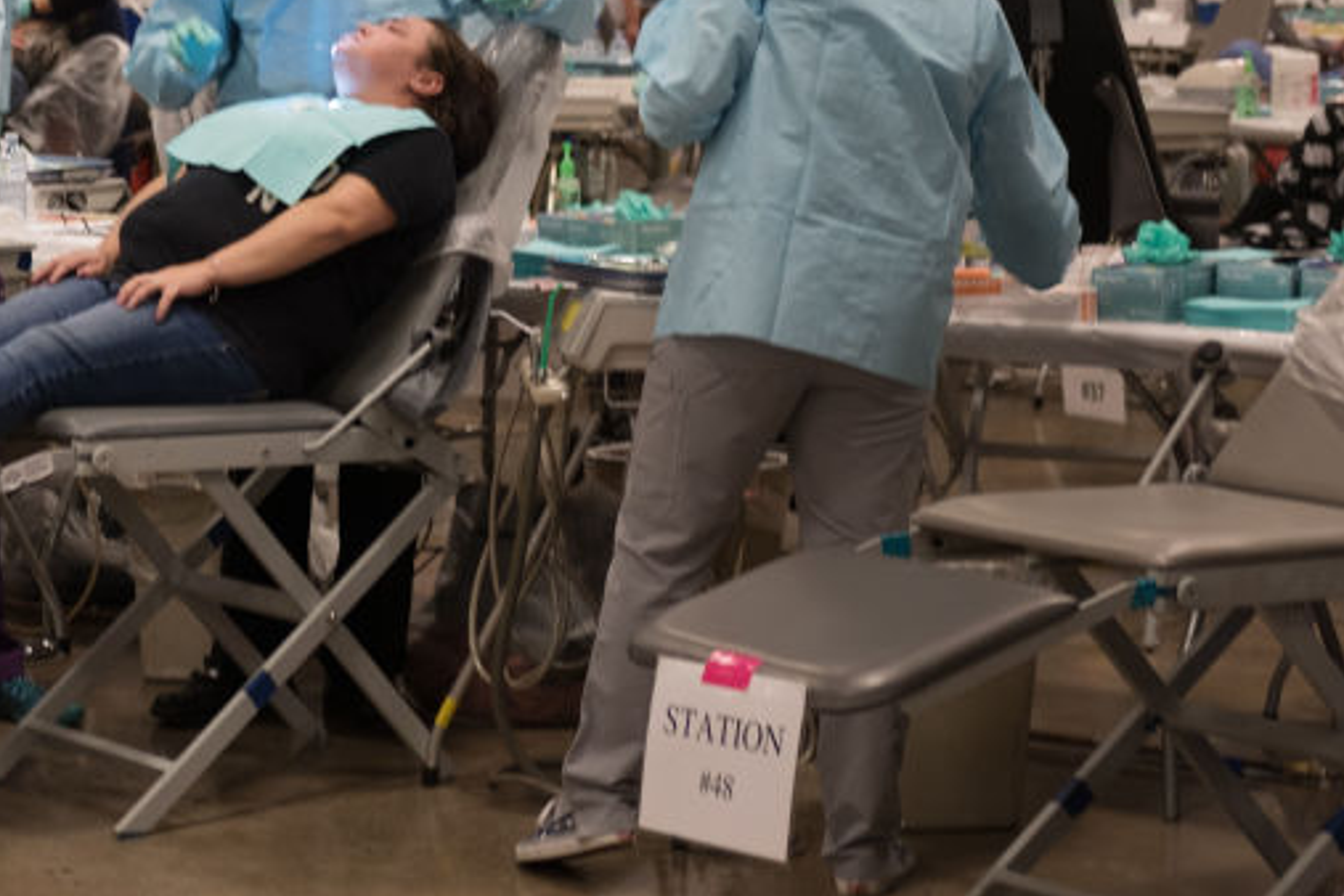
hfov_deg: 18.7
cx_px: 74
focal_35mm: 107
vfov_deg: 12.8
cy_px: 298
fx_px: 3994
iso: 250
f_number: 2
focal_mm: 35
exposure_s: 1/60
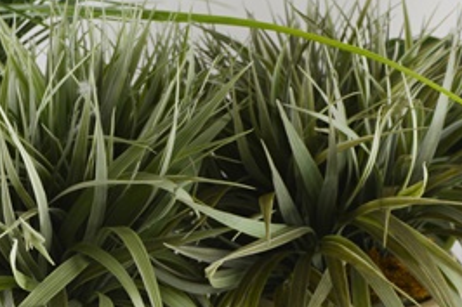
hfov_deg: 23.1
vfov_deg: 15.2
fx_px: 1129
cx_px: 193
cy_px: 307
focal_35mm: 88
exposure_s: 1/125
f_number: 5.6
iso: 250
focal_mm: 26
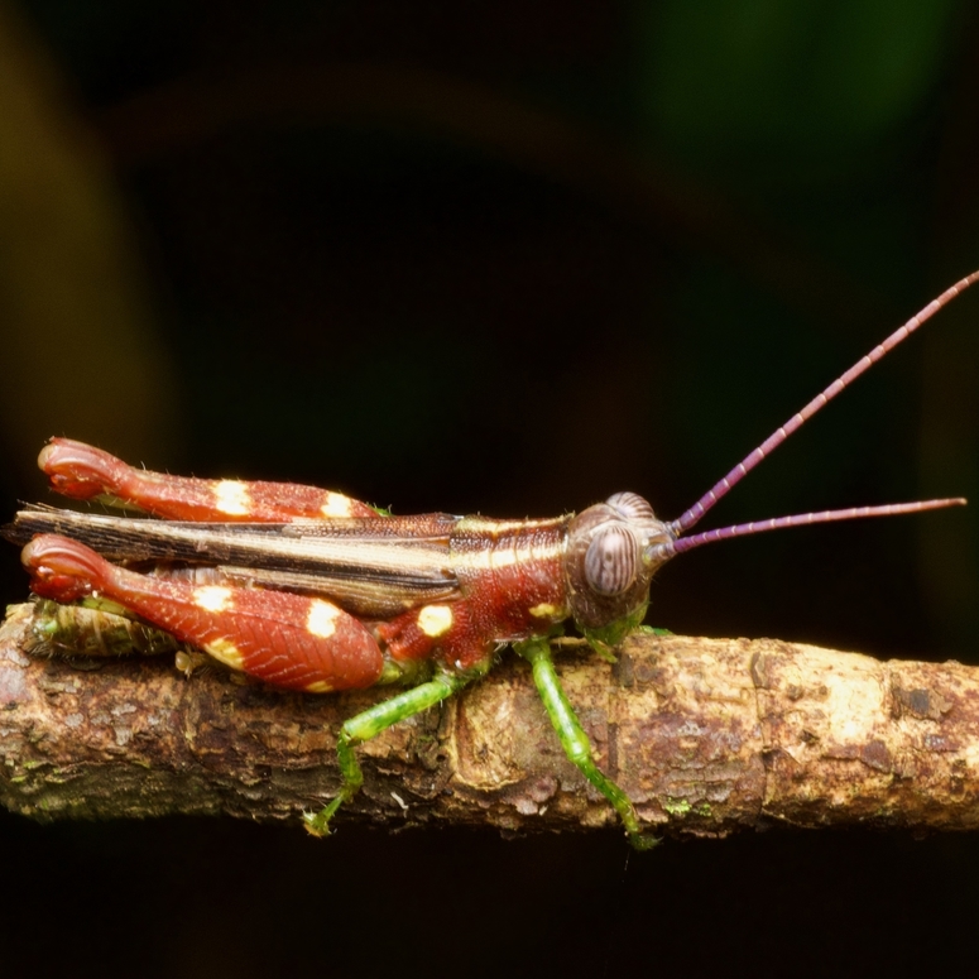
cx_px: 548
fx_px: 4992
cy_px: 449
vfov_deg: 11.2
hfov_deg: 11.2
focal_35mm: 156
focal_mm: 60
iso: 400
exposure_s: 1/60
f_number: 16
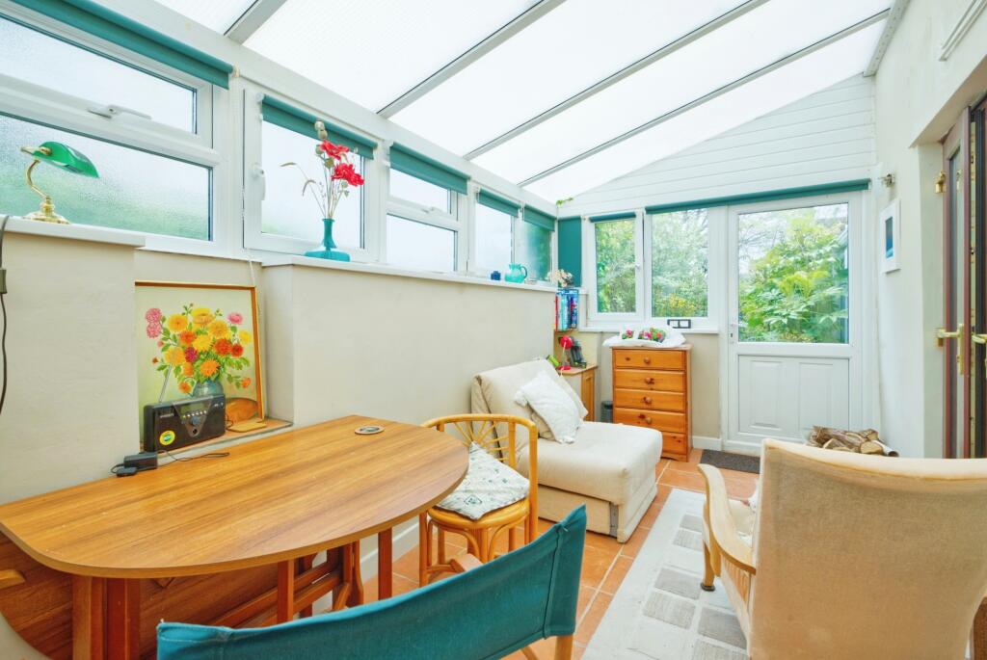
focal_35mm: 16
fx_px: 439
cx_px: 494
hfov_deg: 96.7
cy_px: 330
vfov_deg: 73.9
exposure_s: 1/50
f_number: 9
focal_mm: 16
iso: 400
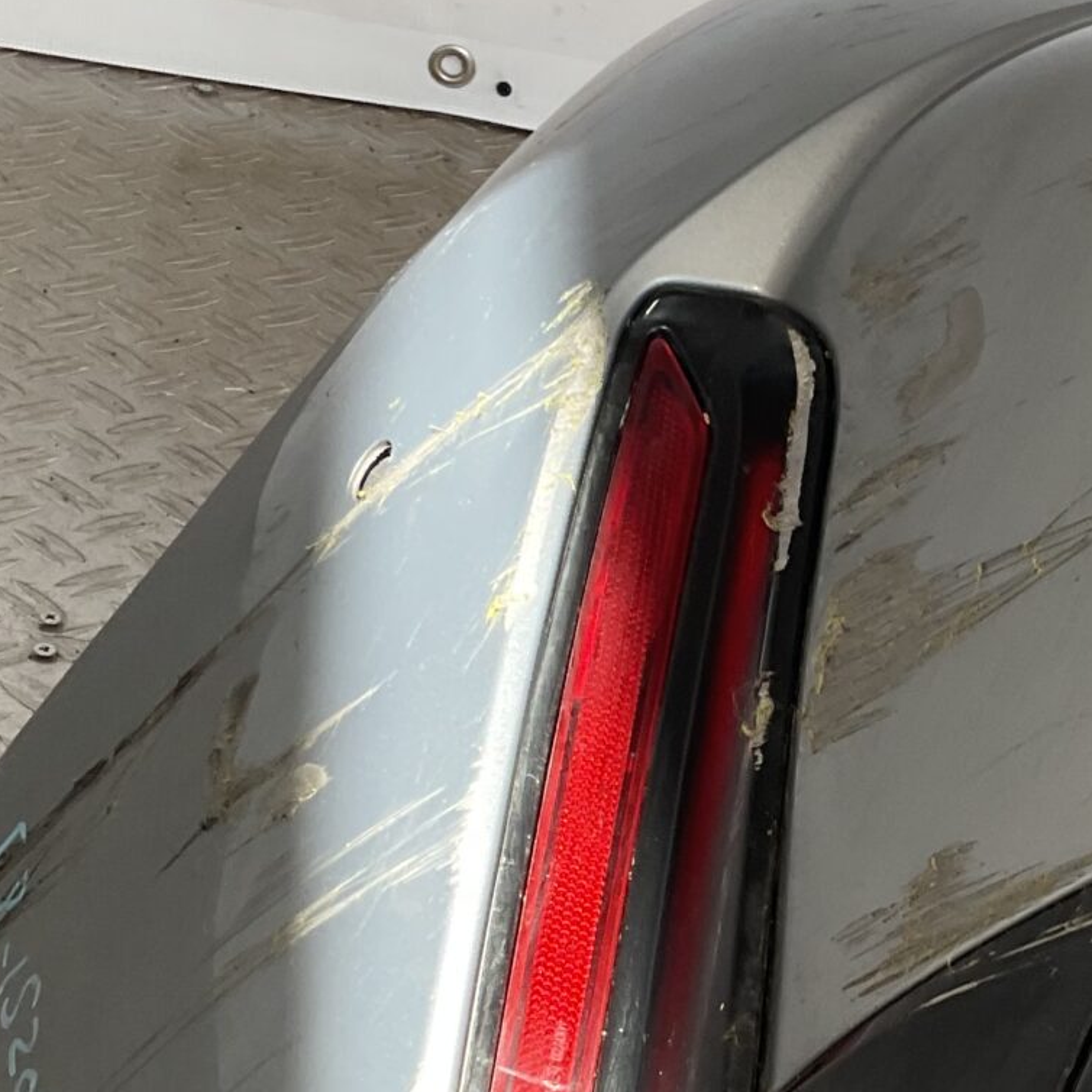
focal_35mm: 87
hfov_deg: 19.5
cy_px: 895
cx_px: 1012
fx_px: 3105
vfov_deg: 19.7
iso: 25
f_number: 1.8
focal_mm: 3
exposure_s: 1/120
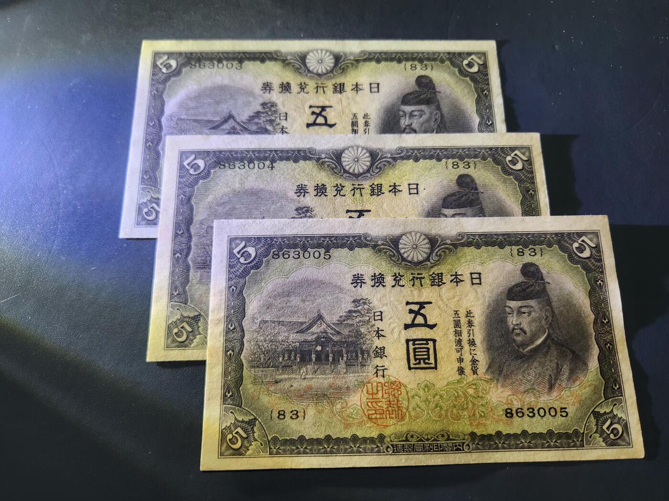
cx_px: 334
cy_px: 250
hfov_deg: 73.9
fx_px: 445
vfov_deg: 58.9
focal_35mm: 23
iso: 100
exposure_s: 1/51
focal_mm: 5.4
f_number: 1.8
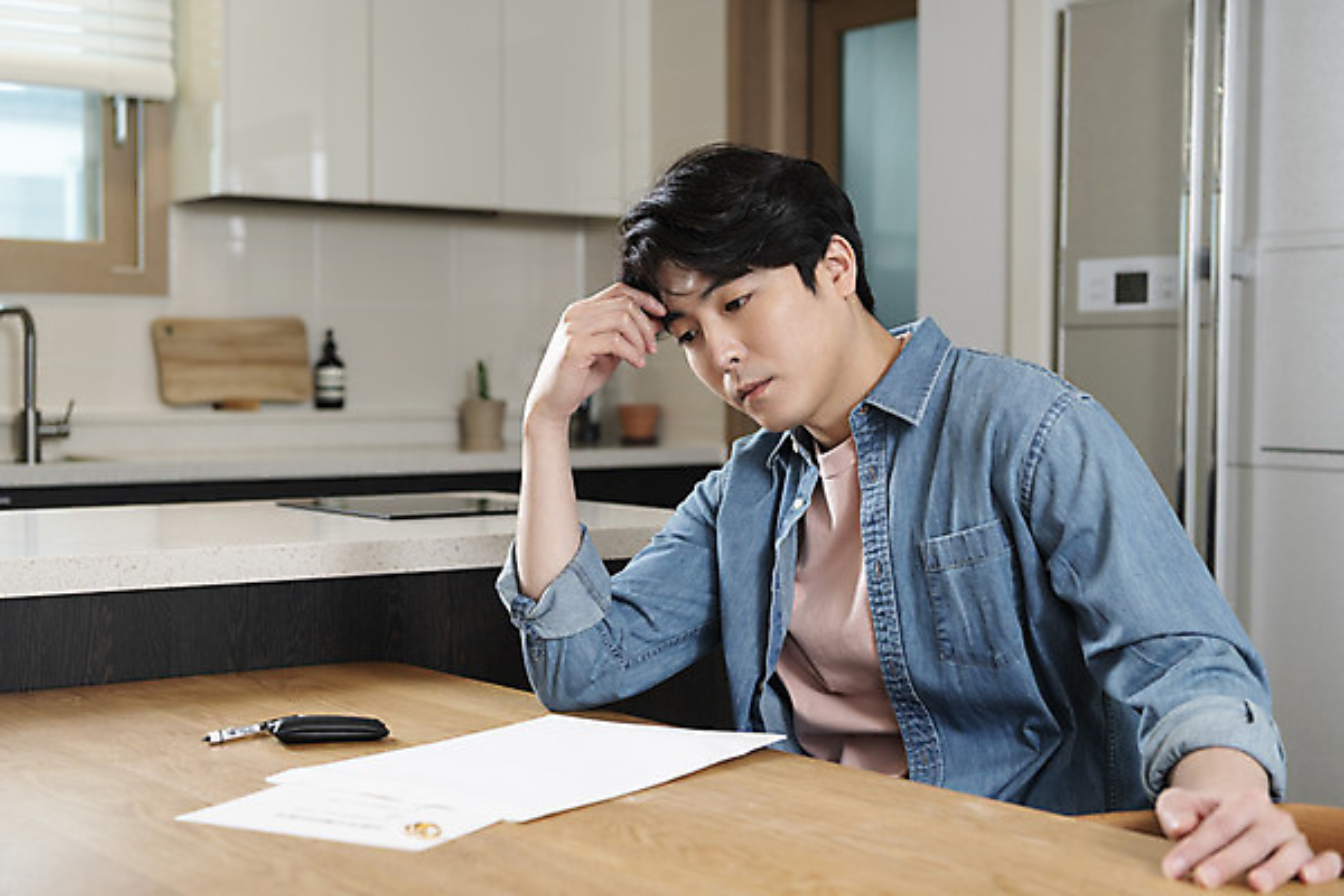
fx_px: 1941
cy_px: 448
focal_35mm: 52
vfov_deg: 26.0
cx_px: 672
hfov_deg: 38.2
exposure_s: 1/125
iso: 250
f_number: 4
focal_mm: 52
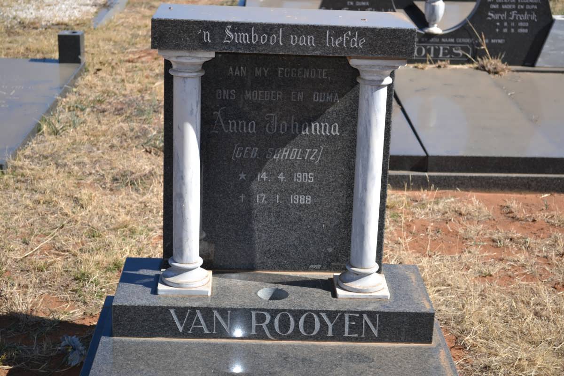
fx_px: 1034
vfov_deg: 20.6
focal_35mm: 66
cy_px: 188
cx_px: 282
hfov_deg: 30.5
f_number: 5.3
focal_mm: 44
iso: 110
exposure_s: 1/125
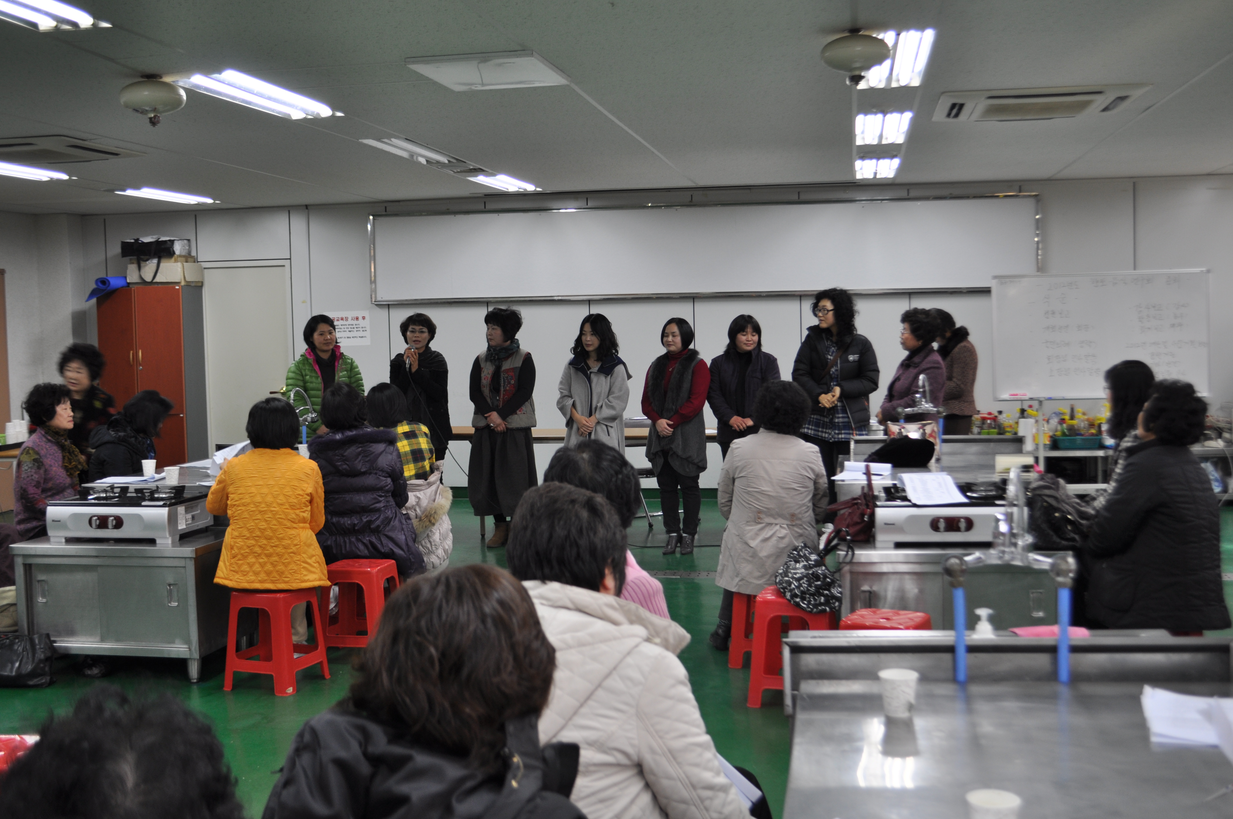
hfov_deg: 49.6
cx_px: 616
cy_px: 410
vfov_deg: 34.1
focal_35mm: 39
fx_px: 1334
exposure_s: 1/30
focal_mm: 26
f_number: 5.6
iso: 250
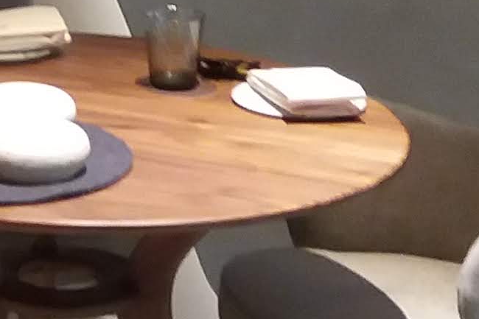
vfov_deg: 7.3
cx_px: -213
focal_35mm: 185
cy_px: -212
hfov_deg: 10.8
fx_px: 2461
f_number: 1.9
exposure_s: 1/17
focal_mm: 3.7
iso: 200
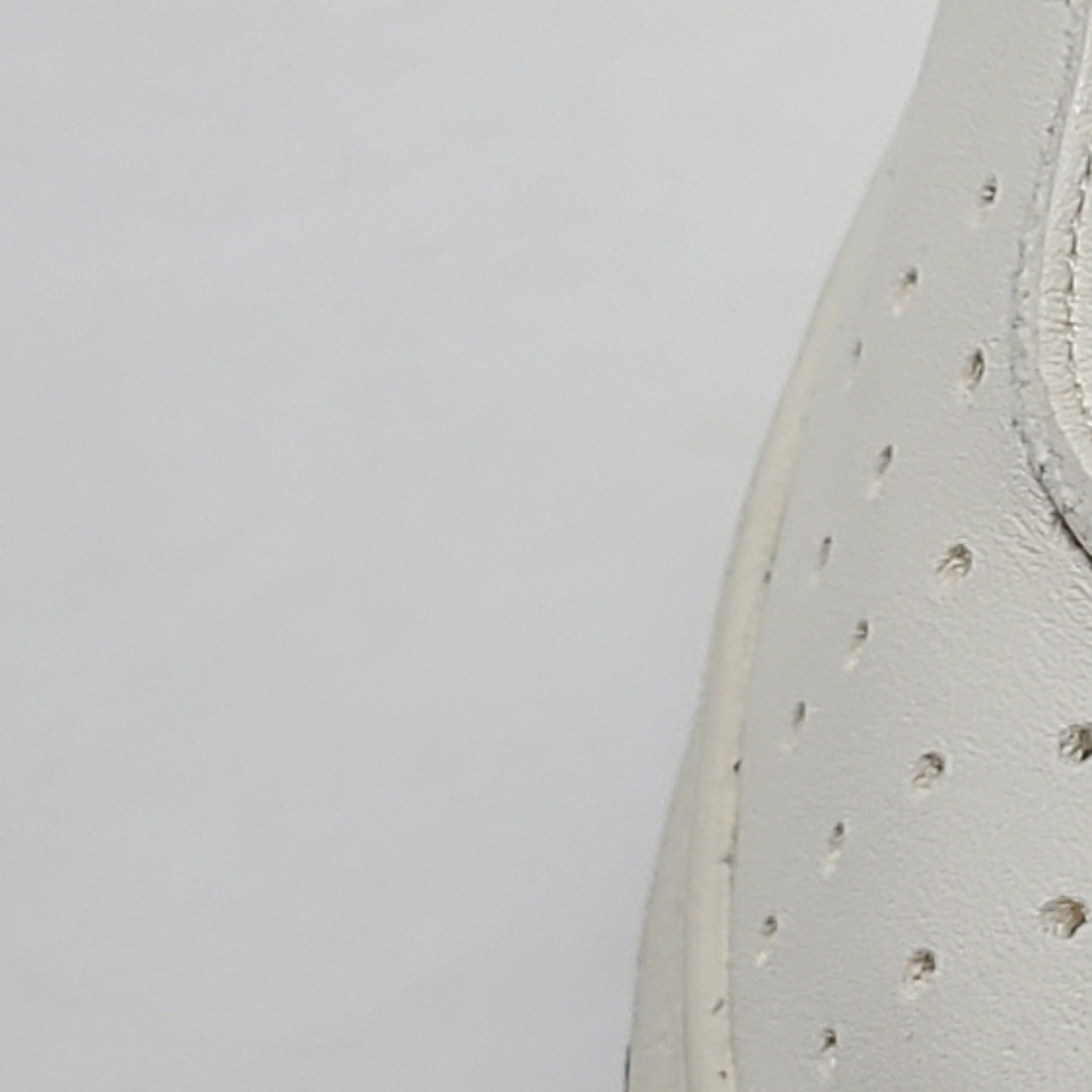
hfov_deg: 9.7
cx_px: 2349
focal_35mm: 165
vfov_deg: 10.5
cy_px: -97
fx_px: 5889
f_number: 2.4
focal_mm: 4.3
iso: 50
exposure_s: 1/312
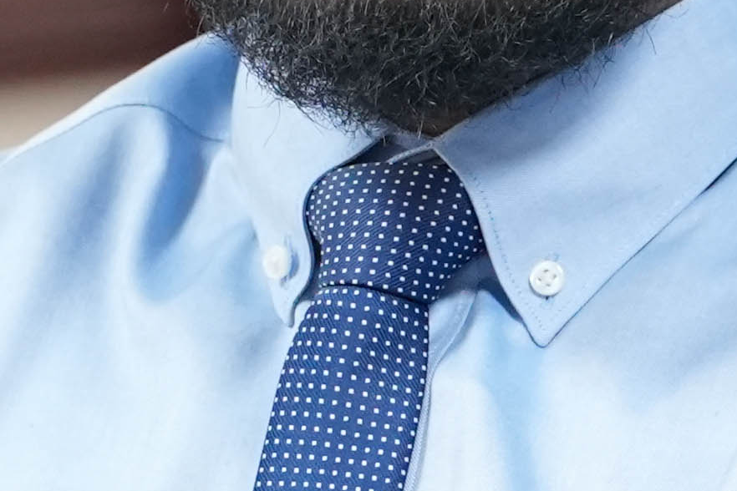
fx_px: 32077
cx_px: 368
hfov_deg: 1.3
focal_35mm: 1567
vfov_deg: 0.9
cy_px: 29
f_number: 2.8
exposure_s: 1/125
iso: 2000
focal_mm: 200
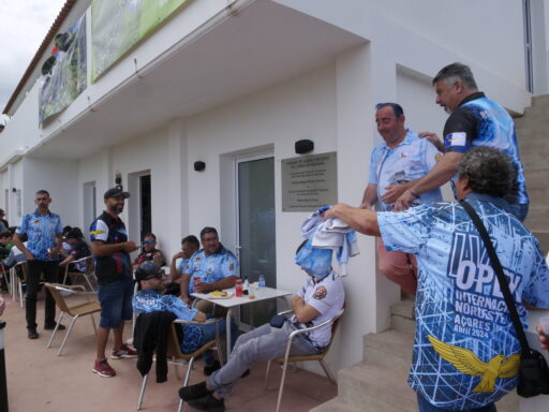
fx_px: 381
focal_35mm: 24
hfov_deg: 71.6
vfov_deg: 56.8
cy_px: 206
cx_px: 274
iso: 1600
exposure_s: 1/1600
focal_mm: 12
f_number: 11
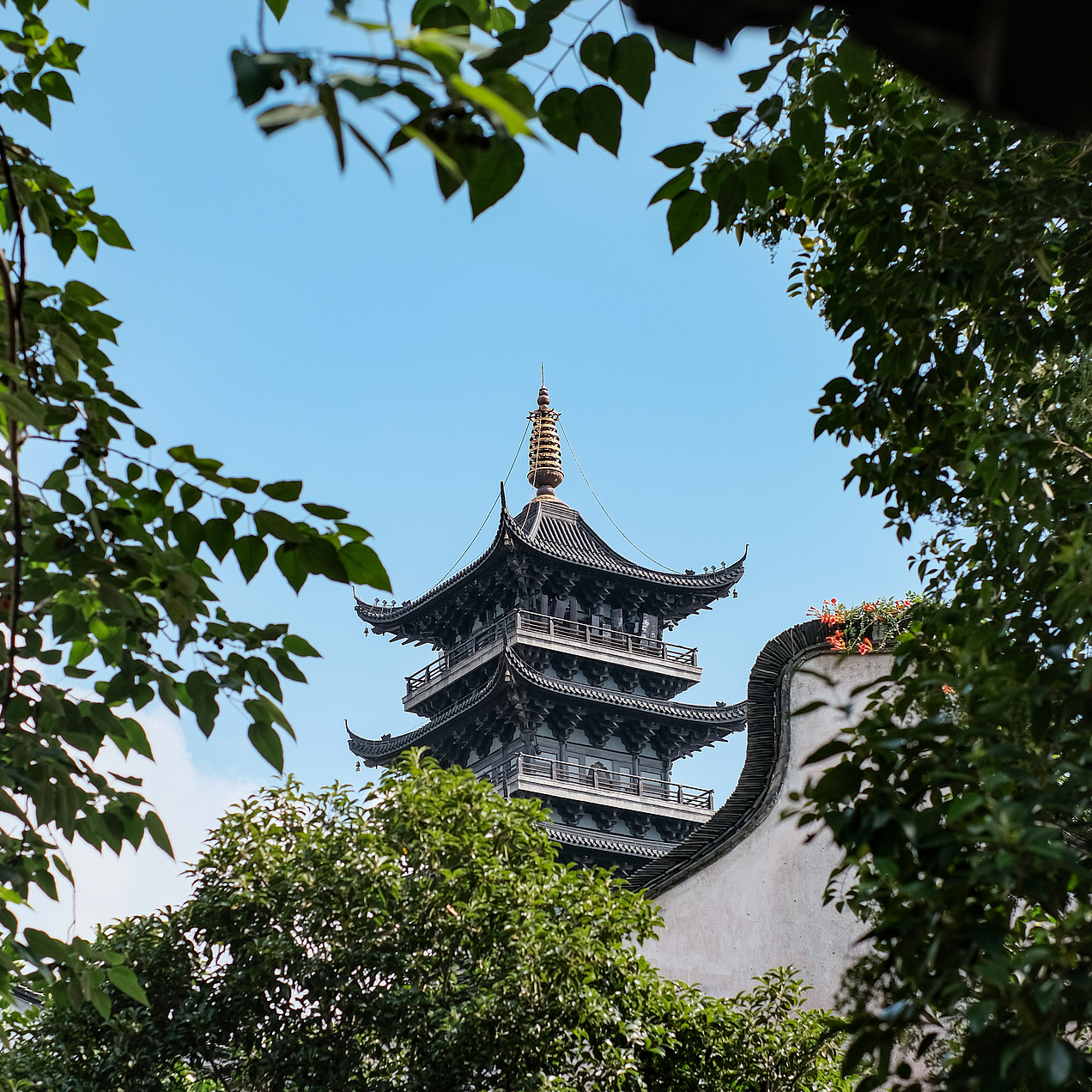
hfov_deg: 25.4
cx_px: 547
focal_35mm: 68
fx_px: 2427
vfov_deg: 25.3
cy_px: 617
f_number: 2.8
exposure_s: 1/2000
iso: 320
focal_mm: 35
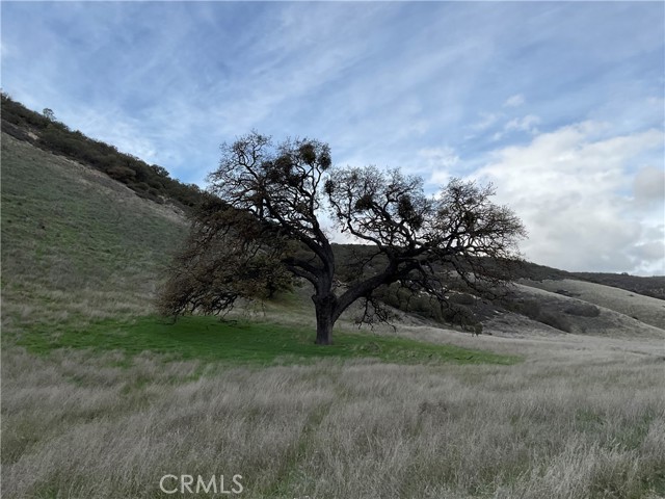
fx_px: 557
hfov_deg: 61.7
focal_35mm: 29
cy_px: 250
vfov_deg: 48.2
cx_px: 332
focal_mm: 3
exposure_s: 1/1577
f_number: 1.8
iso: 16
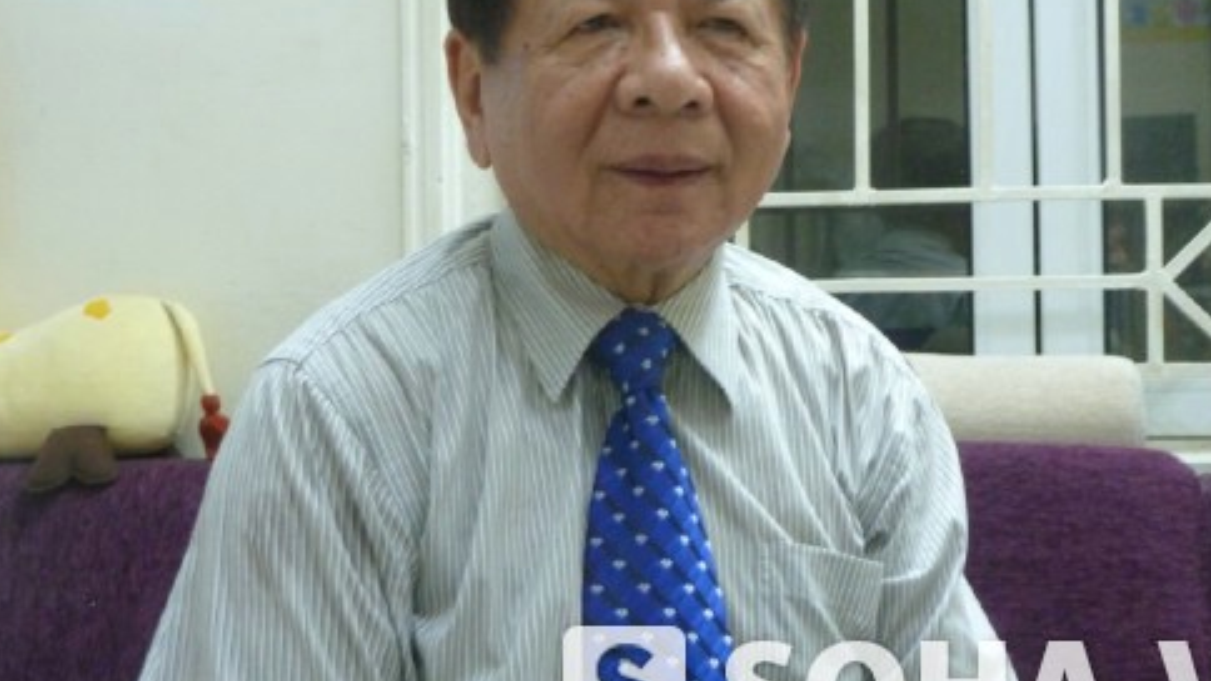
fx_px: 1734
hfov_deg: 38.4
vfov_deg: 22.2
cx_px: 711
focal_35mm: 54
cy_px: 290
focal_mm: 6.5
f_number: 3.6
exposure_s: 1/8
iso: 400
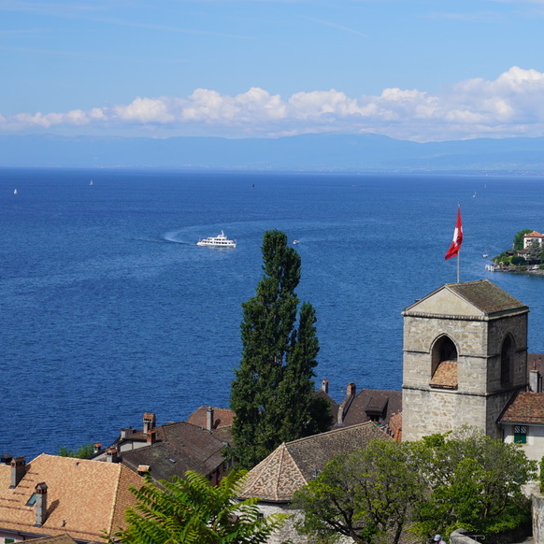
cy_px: 290
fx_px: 1650
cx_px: 409
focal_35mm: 93
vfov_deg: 18.7
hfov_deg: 18.6
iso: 100
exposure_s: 1/800
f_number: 5.6
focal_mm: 39
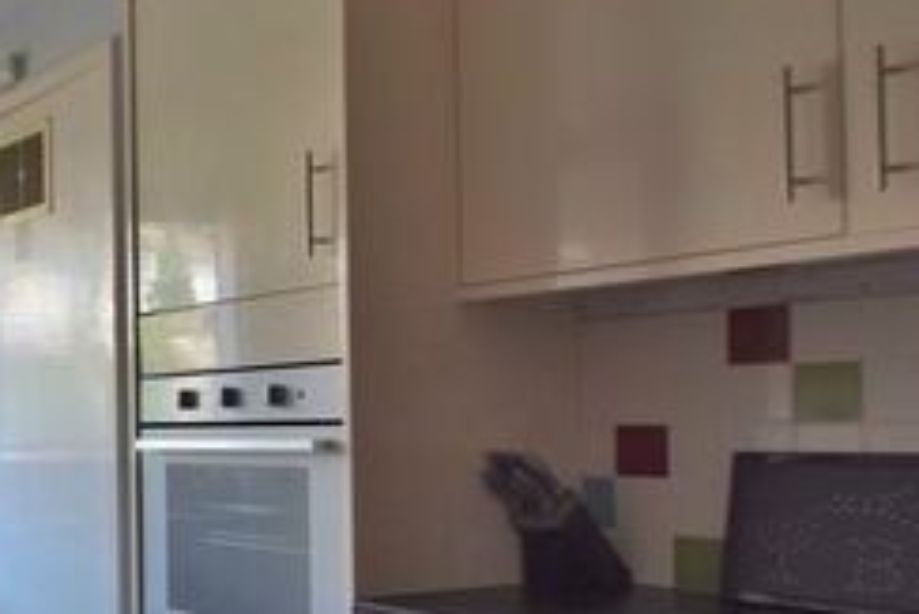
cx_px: -113
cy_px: 409
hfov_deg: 37.3
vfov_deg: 31.0
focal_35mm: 43
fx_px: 1098
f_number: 4.5
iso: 400
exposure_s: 1/80
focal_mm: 10
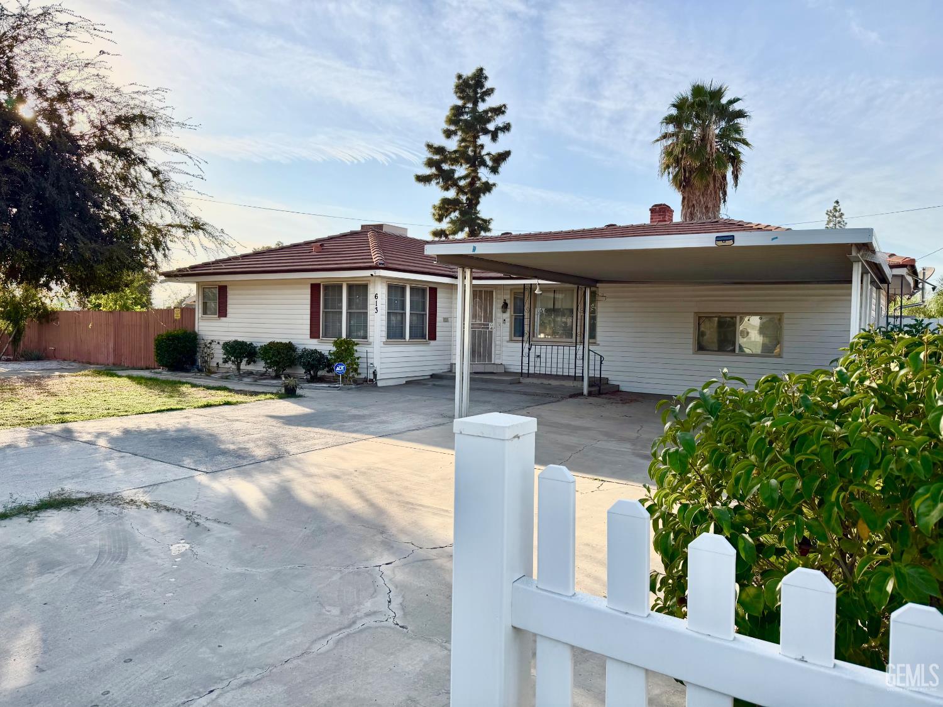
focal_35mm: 24
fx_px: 654
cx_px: 472
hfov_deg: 71.6
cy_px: 354
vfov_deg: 56.8
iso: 100
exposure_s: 1/4405
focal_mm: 6.76
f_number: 1.78
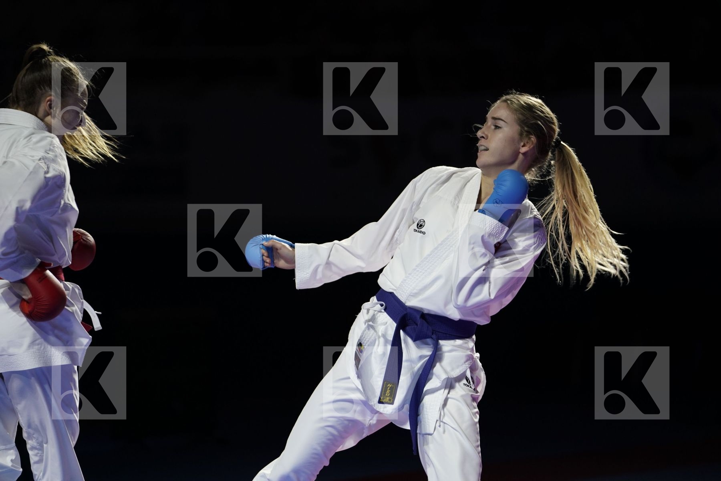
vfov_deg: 7.5
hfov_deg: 11.2
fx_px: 3685
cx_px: 360
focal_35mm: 184
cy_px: 240
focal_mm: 184
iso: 1250
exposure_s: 1/1000
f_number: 2.8
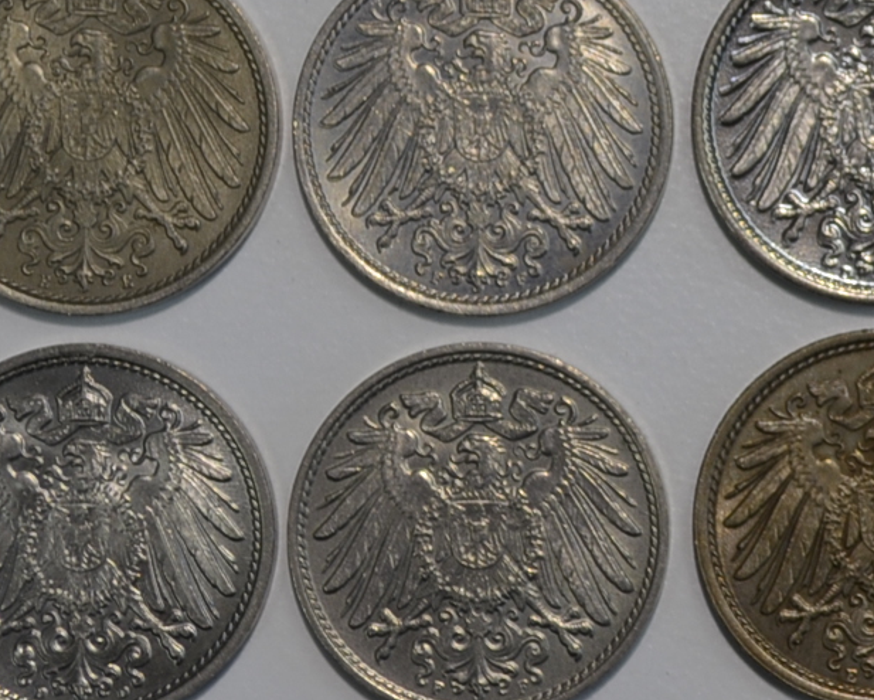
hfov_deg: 9.4
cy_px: 163
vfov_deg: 7.6
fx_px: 5227
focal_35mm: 202
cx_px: 1050
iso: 100
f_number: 5.6
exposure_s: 1/60
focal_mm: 36
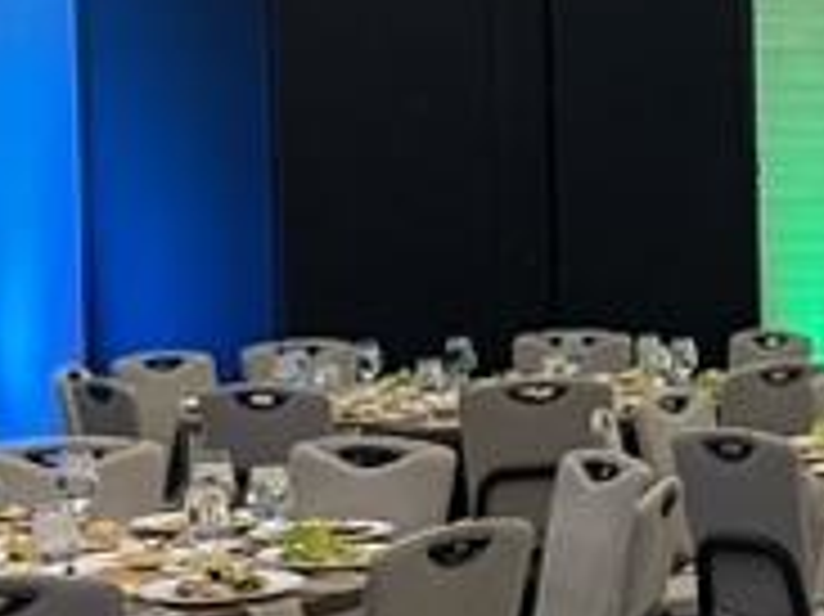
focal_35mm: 140
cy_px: 229
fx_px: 3330
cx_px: 1292
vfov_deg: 10.6
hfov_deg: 13.2
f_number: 1.6
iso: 200
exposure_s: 1/49
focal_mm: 5.1
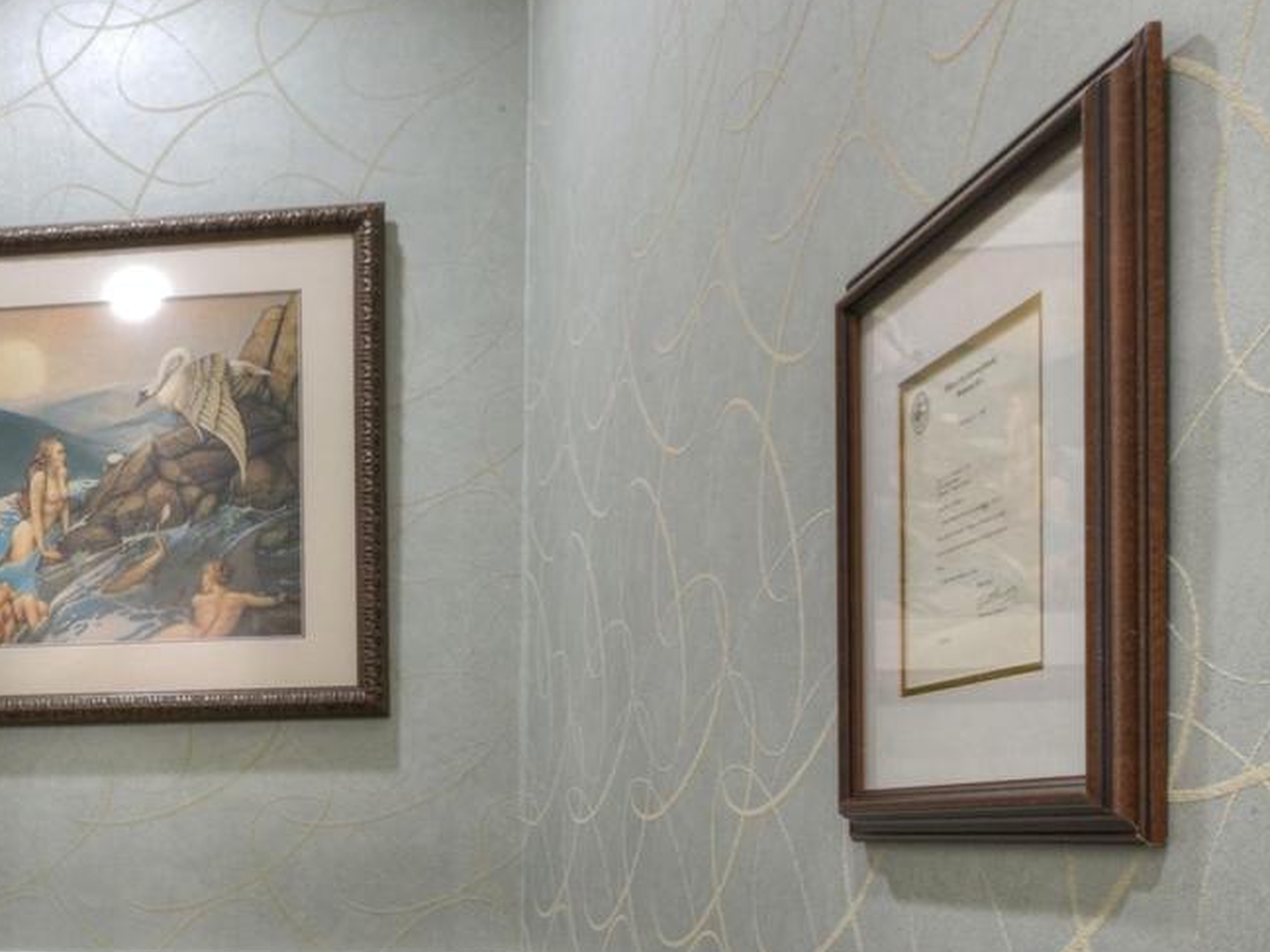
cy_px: 853
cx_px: -43
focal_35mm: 47
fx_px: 1724
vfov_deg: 29.6
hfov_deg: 35.9
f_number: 22
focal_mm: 22
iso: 100
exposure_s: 3
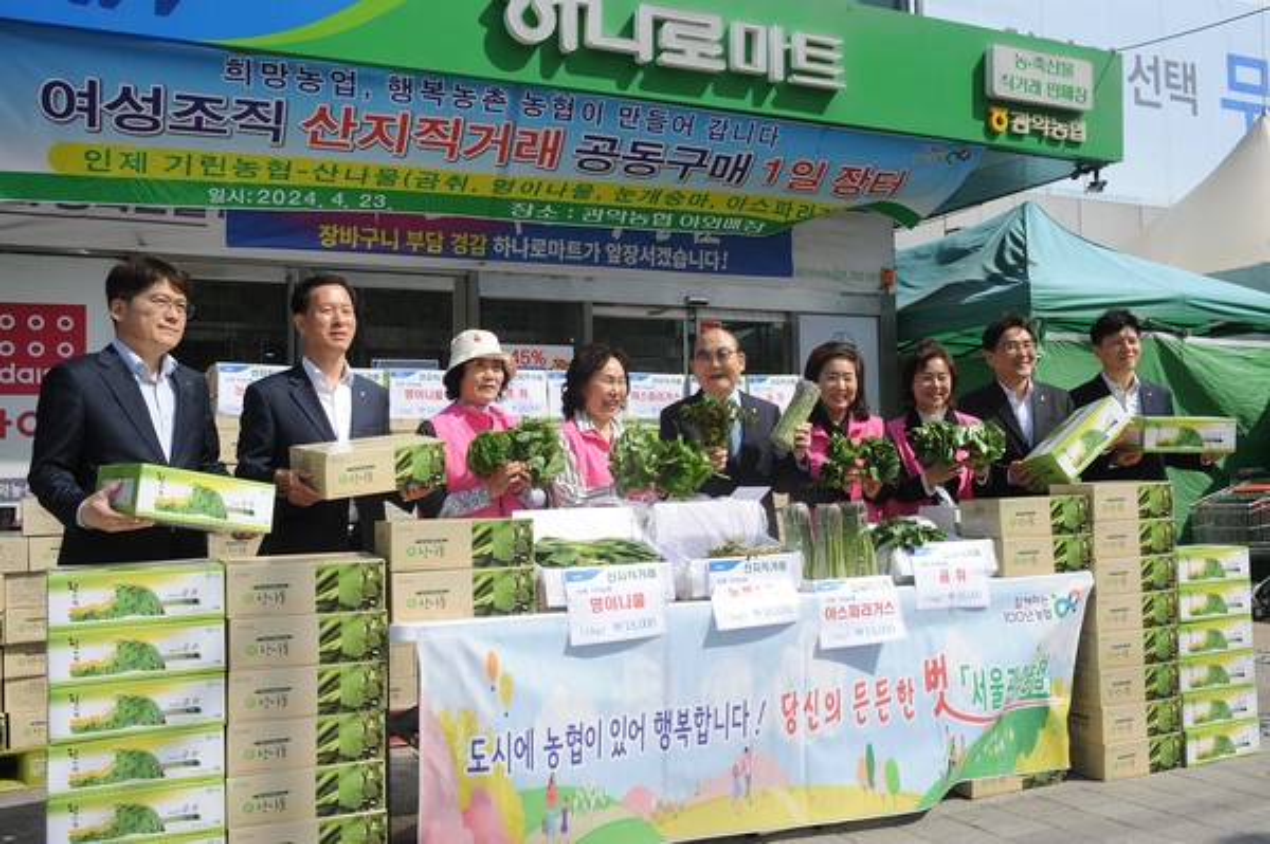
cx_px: 635
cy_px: 422
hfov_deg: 58.8
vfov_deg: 41.0
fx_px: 1128
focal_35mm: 32
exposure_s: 1/200
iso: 200
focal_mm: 32
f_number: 13
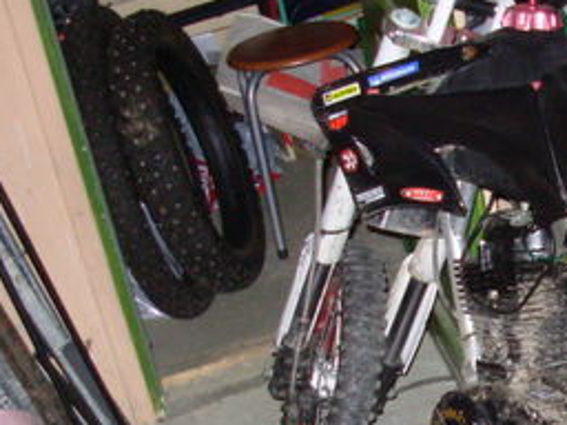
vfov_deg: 15.3
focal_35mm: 95
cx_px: 633
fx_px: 1556
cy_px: 398
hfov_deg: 19.7
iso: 133
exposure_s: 1/85.4
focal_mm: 6.3
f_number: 2.9
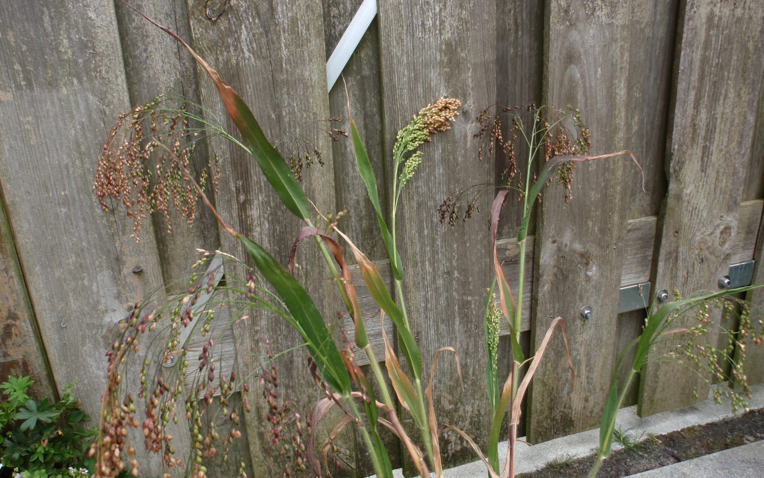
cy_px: 275
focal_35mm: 30
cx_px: 383
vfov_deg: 41.7
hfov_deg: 62.9
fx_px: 625
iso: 64
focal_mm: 5
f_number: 3.2
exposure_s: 1/125
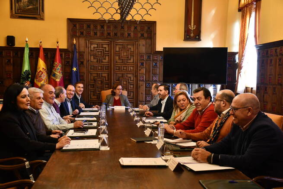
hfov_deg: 41.1
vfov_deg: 28.0
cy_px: 94
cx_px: 142
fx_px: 377
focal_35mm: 48
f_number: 4
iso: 2000
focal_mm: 32
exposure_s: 1/125
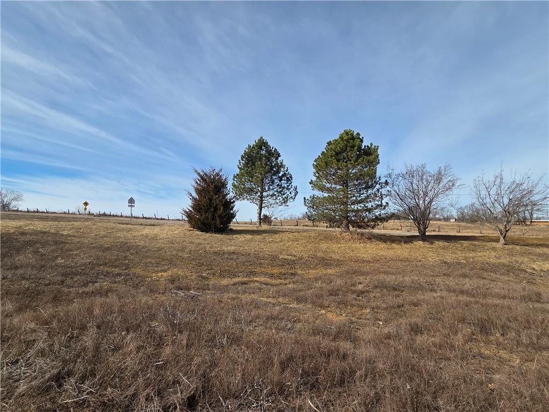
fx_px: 206
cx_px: 274
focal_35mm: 13
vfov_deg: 89.9
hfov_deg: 106.2
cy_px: 206
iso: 50
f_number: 2.2
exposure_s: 1/2321
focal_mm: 2.2
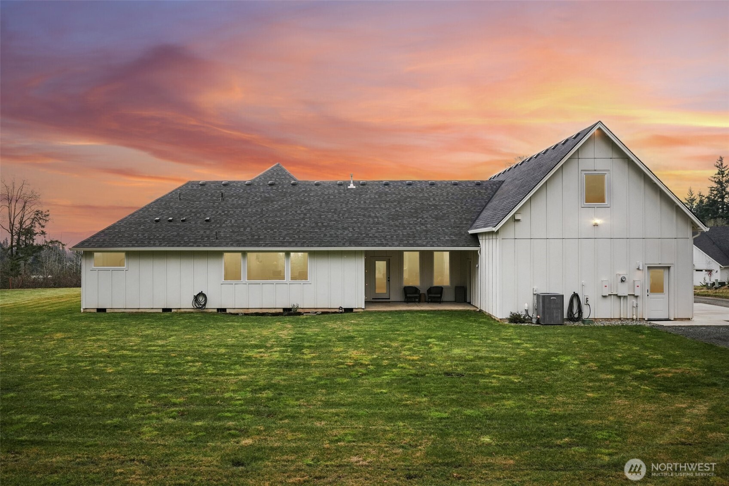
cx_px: 364
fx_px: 547
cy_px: 243
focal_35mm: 27
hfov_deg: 67.4
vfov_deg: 47.9
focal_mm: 27
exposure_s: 1/200
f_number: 8
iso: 400
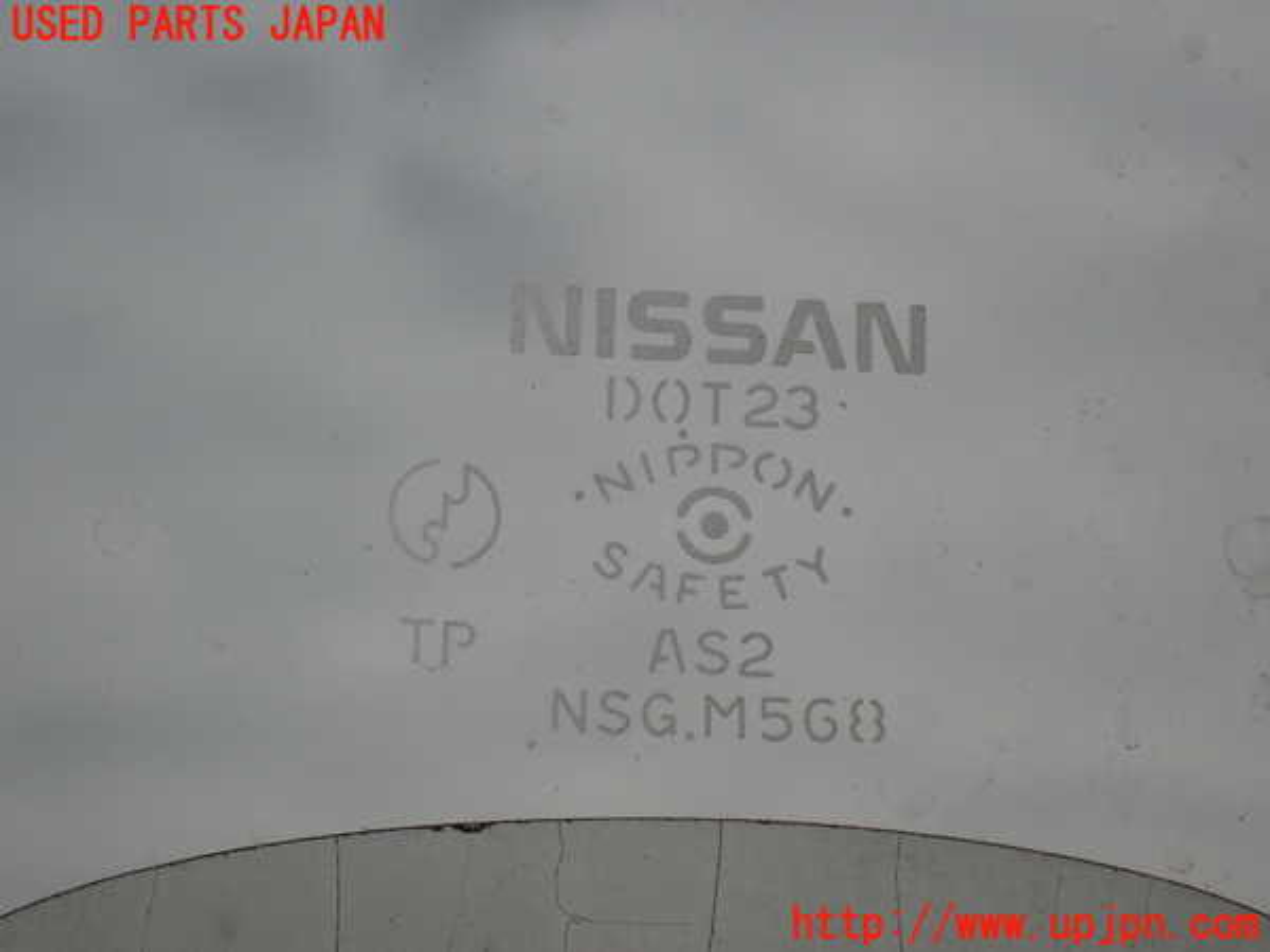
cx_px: 635
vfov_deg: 16.8
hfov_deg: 22.3
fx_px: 3229
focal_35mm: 88
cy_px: 476
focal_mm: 15.66
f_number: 4.5
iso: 100
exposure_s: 1/200
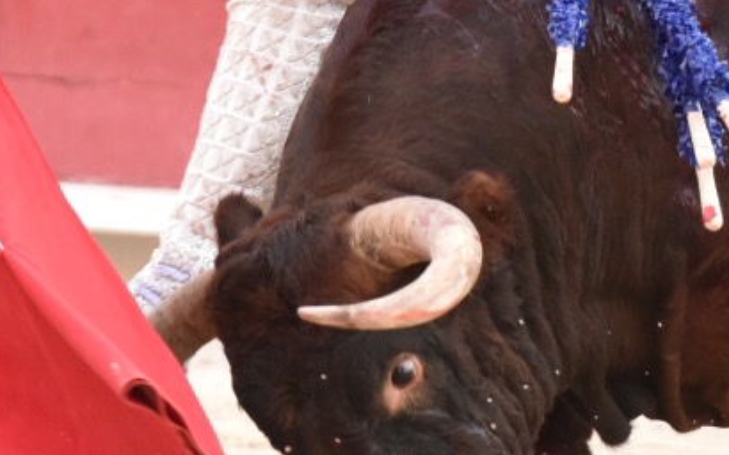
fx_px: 15214
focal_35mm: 766
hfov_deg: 2.7
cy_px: 142
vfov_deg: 1.7
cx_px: 477
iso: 2800
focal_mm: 190
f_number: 5.6
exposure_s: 1/640
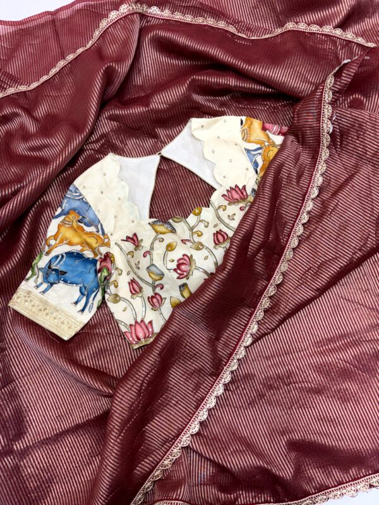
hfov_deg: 53.1
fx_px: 380
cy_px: 252
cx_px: 190
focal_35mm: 26
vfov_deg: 67.3
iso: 50
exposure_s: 1/100
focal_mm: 5.96
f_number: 1.6
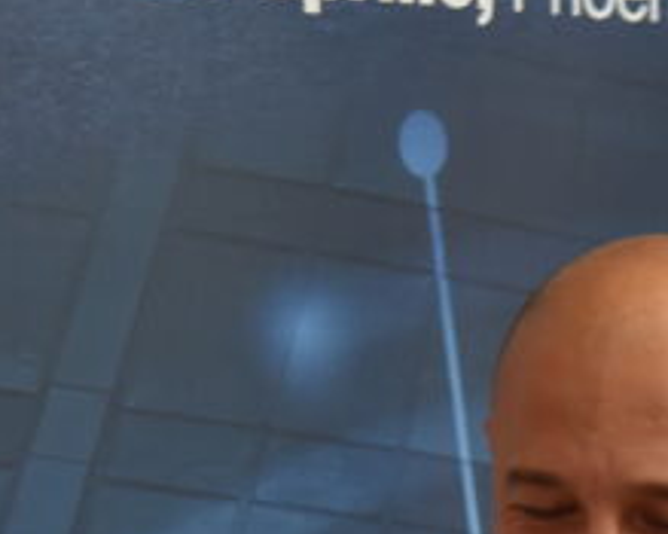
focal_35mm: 658
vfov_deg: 2.3
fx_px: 13003
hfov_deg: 2.9
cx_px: 525
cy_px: 836
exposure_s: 1/100
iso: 1000
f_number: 3.5
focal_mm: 150
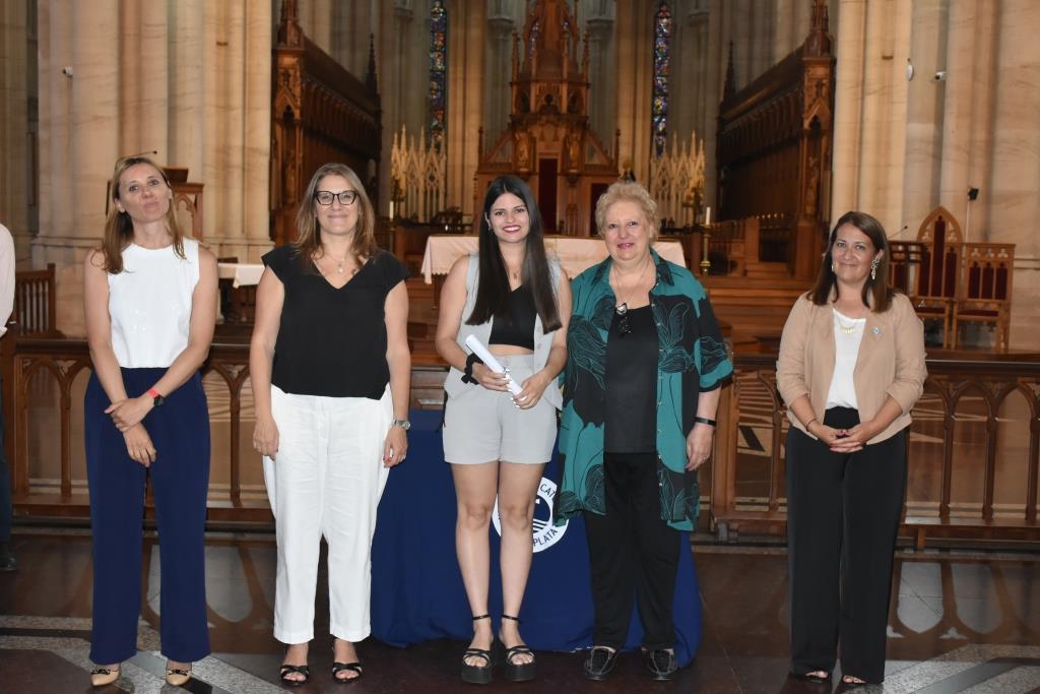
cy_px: 347
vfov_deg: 28.1
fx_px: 1387
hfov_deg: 41.1
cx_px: 520
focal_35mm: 48
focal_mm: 32
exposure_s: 1/60
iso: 1600
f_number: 5.6
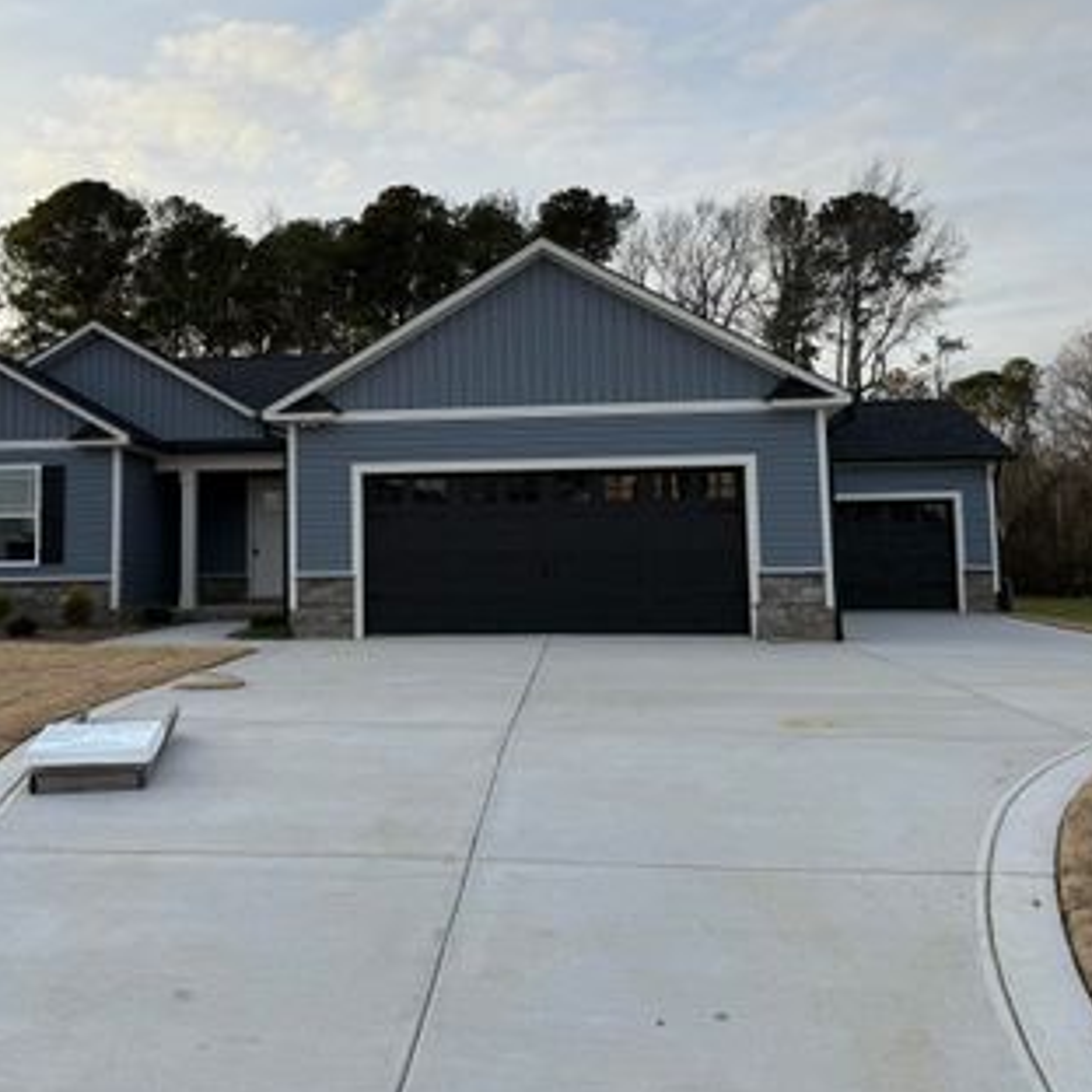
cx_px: 420
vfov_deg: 48.2
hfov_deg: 48.1
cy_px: 450
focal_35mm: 34
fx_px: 1213
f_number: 1.78
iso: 80
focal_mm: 6.76
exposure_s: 1/2801
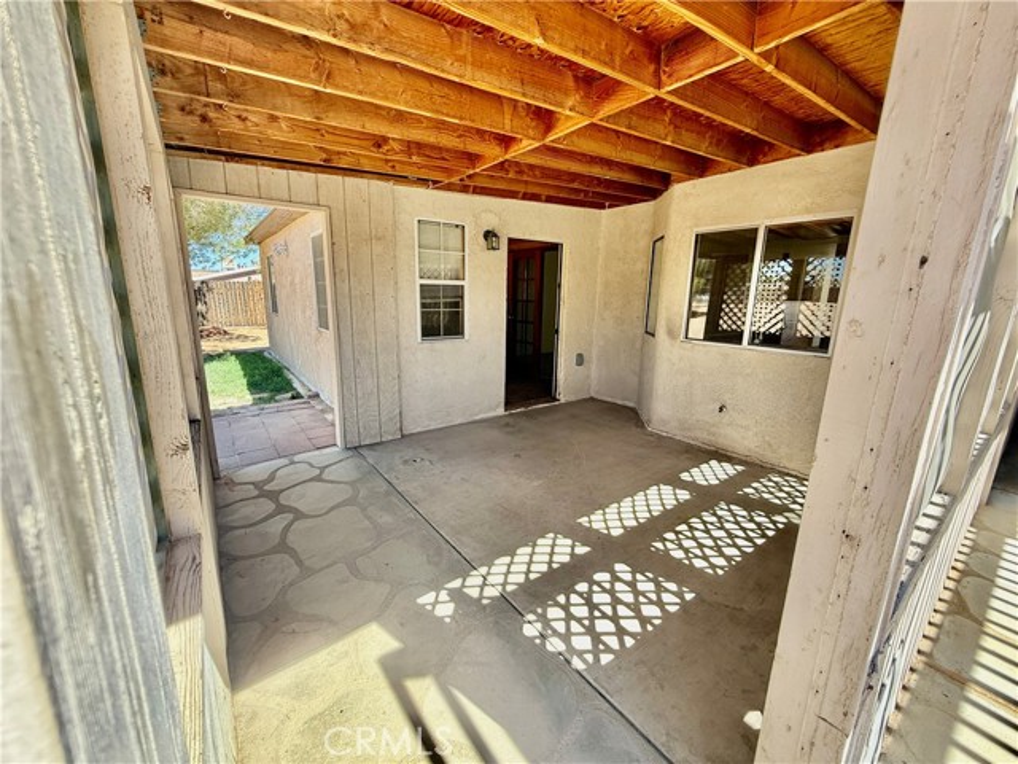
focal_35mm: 14
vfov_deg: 85.7
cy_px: 382
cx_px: 509
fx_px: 412
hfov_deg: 102.1
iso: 64
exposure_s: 1/250
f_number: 2.2
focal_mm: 2.22
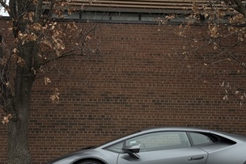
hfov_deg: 29.0
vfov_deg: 19.8
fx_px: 472
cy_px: 82
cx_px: 165
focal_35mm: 69
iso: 64
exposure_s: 1/611
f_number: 1.78
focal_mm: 6.76
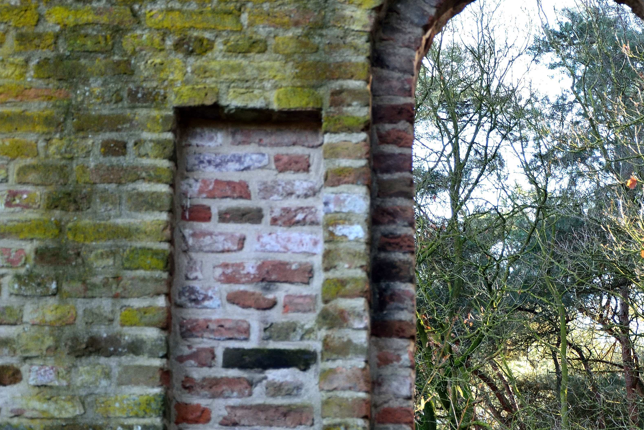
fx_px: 2540
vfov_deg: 9.7
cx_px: 574
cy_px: 257
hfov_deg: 14.3
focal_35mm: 142
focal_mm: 50
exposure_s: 1/80
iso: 200
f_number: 5
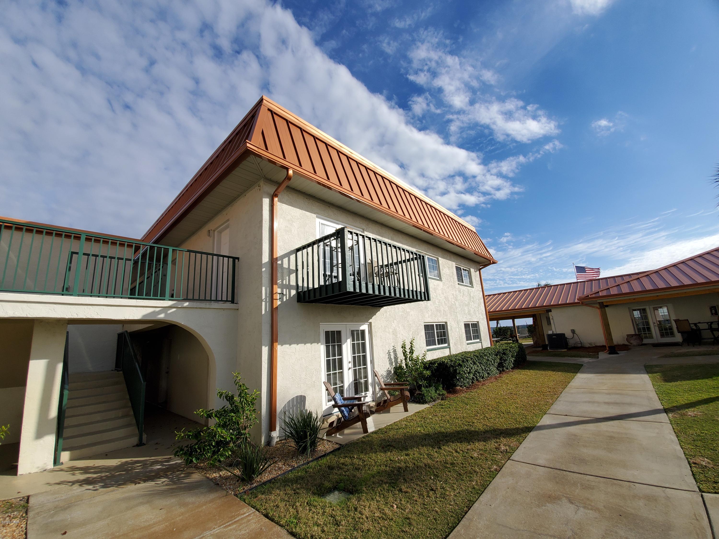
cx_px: 360
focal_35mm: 13
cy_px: 270
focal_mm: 1.8
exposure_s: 1/1538
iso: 50
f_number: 2.2
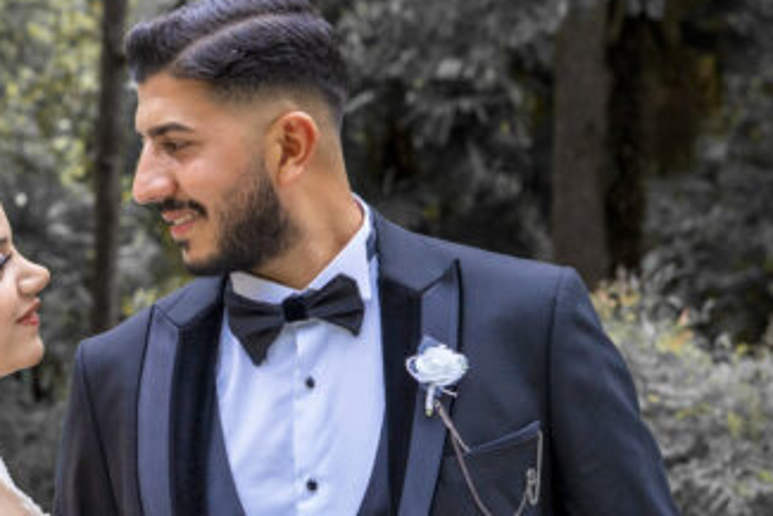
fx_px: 2535
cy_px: 326
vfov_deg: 11.6
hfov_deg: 17.1
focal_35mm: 118
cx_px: 100
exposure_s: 1/250
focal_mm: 50
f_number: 4.5
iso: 1000
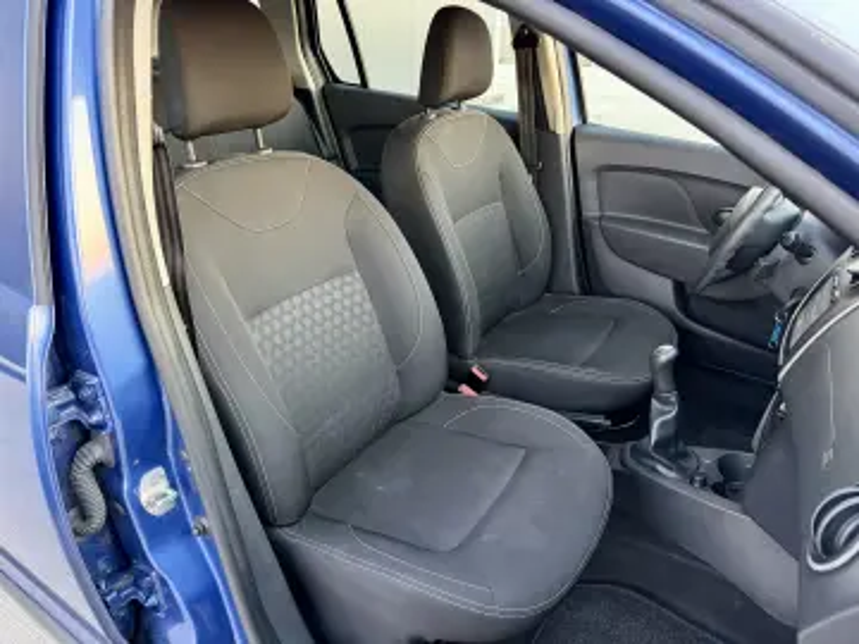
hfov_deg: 71.6
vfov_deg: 56.8
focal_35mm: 24
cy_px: 322
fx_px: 596
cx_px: 430
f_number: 1.78
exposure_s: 1/41
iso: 800
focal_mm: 6.76
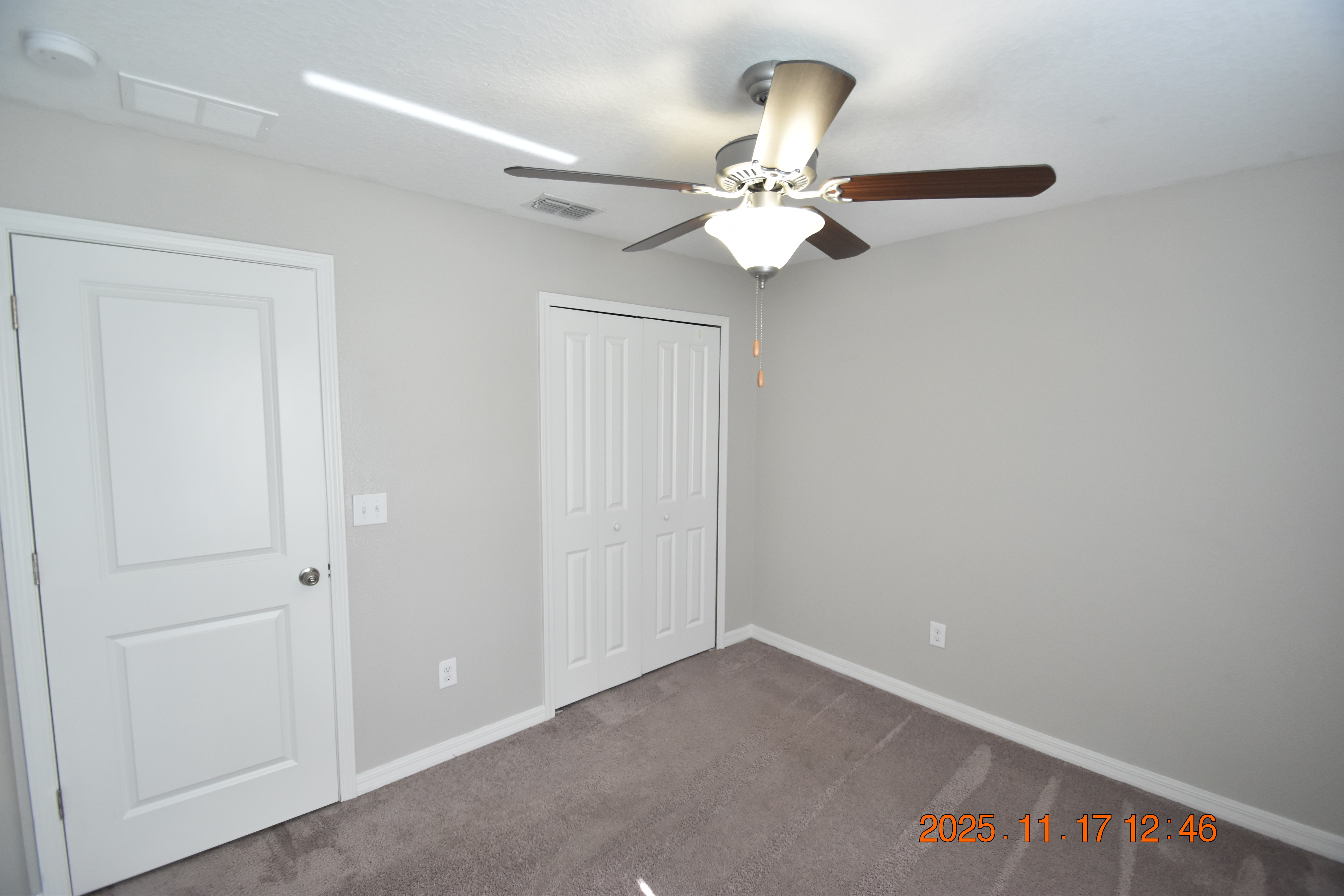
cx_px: 672
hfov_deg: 100.4
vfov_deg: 77.3
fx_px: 560
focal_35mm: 15
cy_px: 448
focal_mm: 10
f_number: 3.5
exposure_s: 1/180
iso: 800
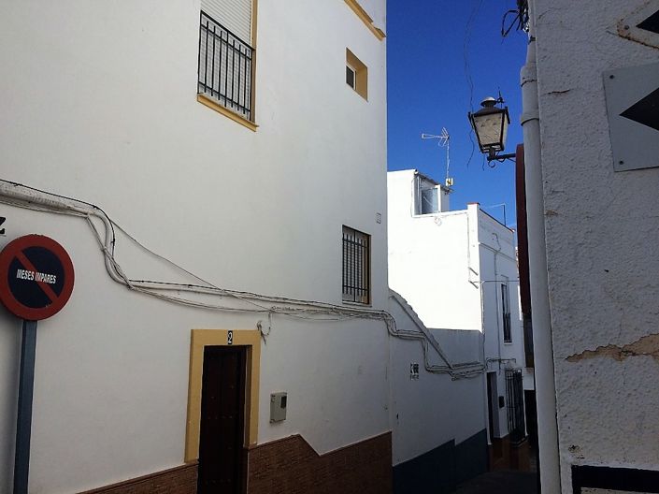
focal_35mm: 29
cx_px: 330
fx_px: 552
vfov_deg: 48.2
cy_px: 247
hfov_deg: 61.7
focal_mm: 4.15
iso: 32
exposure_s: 1/2933
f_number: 2.2
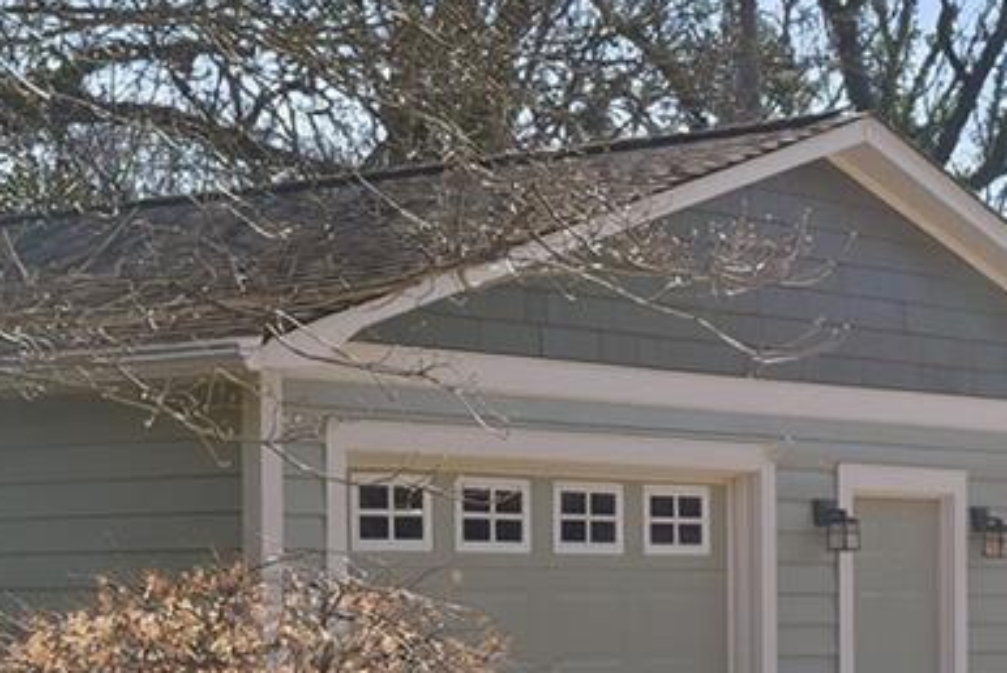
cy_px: 554
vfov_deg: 12.9
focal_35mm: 106
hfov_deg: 18.9
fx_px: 2967
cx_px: 903
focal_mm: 20
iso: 100
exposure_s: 1/200
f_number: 7.1
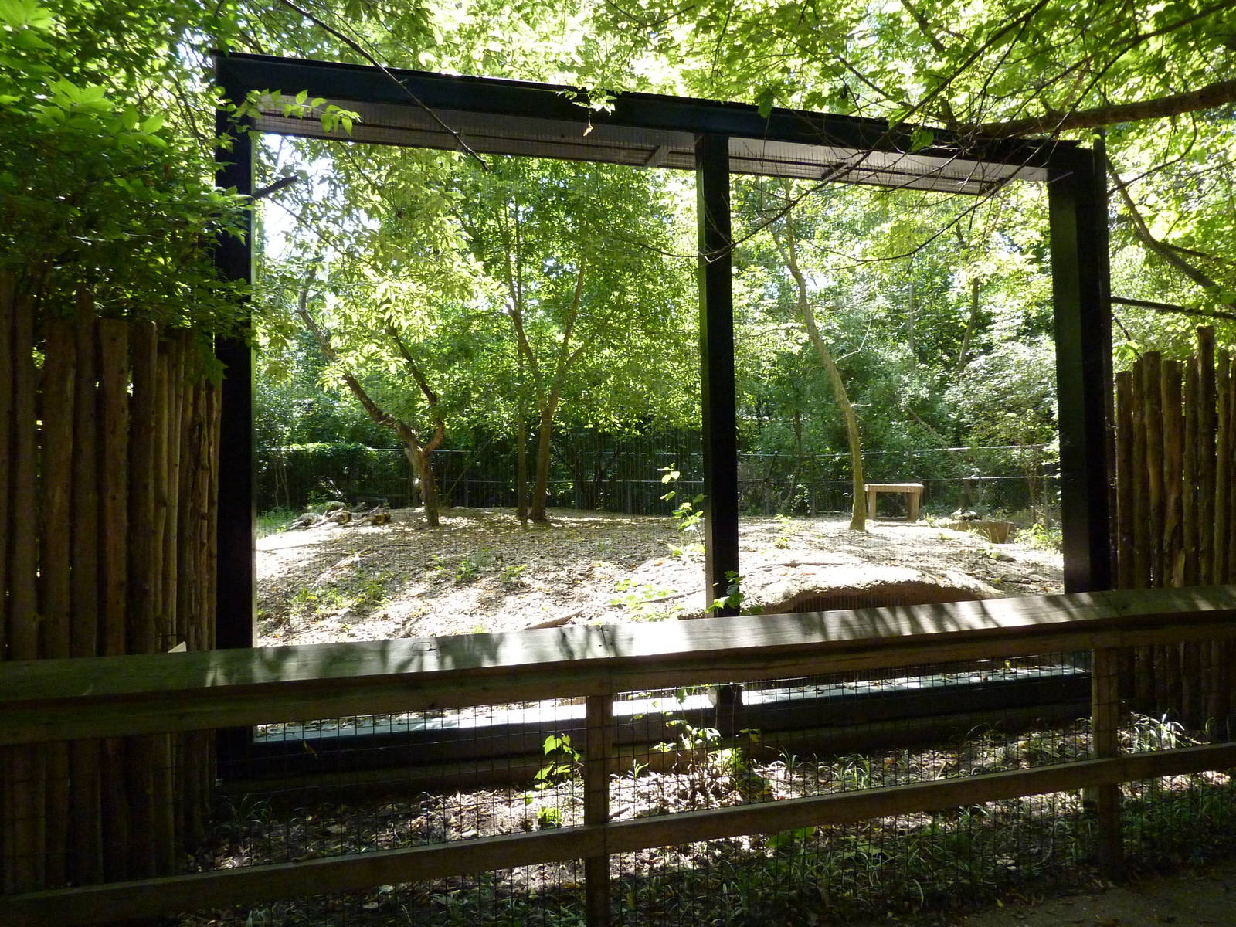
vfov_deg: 54.9
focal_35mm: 25
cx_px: 618
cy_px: 464
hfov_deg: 69.4
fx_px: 893
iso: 400
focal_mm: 4.1
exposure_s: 1/400
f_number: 3.3
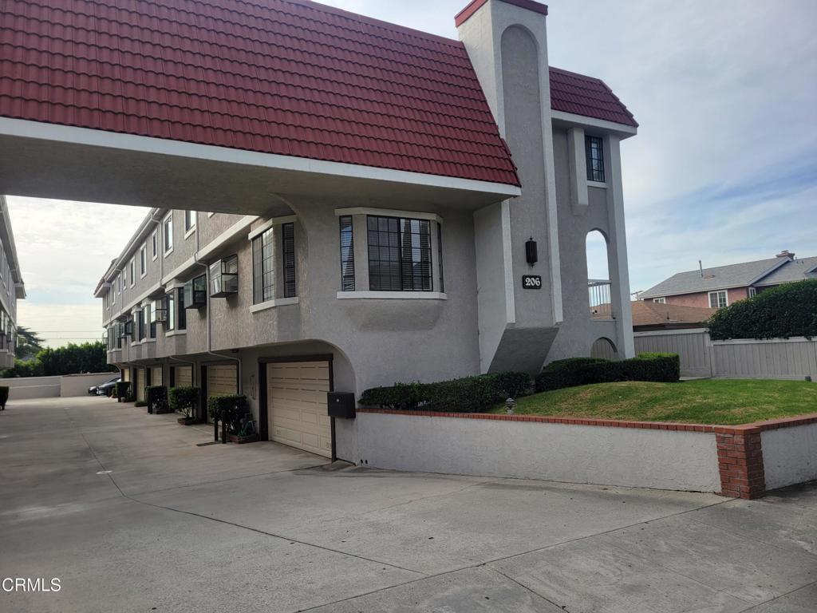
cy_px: 306
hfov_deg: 67.3
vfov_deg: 53.1
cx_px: 408
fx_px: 614
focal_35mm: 26
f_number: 1.8
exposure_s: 1/1550
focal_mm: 5.4
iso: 40
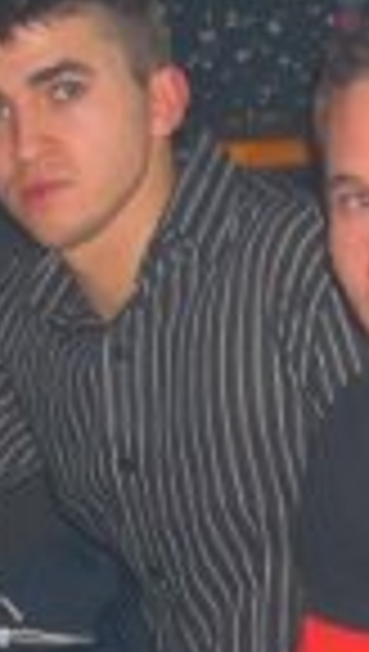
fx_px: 2962
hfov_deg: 7.1
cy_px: 607
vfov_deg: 12.5
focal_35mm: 171
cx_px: 387
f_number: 2.8
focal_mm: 7.9
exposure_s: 1/60
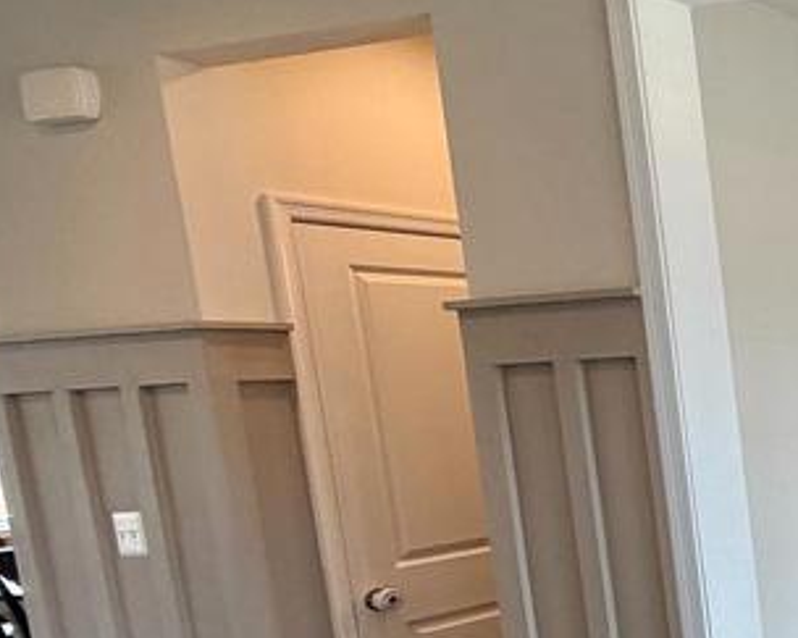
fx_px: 1086
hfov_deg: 25.0
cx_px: 1315
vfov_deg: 32.0
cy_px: 496
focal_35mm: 46
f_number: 2.2
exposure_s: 1/120
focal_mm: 2.22
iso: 160
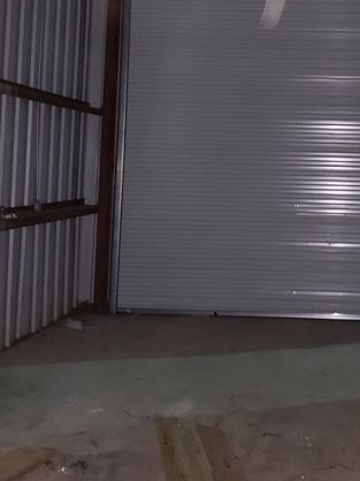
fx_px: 777
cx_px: 305
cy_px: 116
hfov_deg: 25.5
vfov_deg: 33.6
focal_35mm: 56
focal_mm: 4.3
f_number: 1.5
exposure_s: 1/10
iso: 320
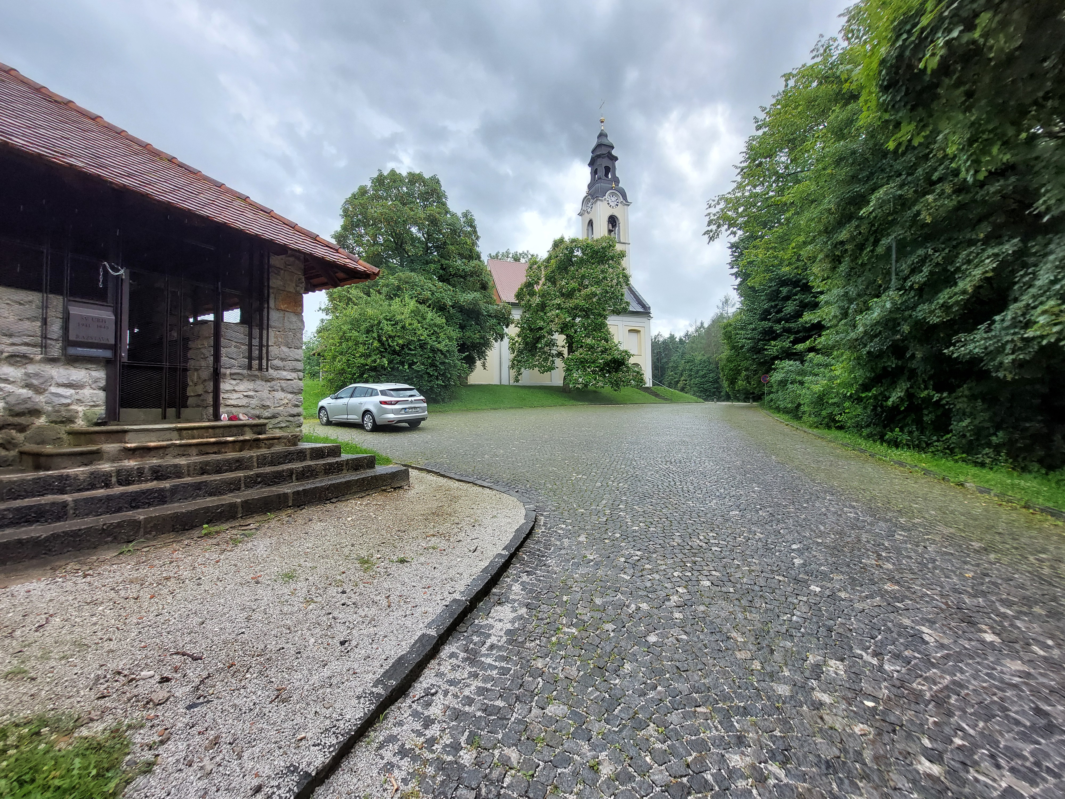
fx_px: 400
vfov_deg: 89.9
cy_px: 400
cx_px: 532
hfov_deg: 106.2
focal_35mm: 13
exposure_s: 1/491
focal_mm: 1.74
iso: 50
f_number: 2.2
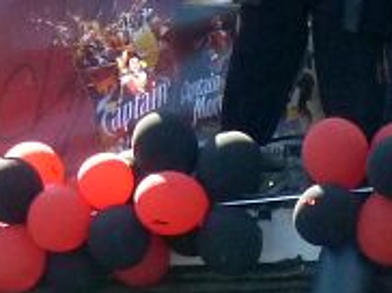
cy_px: -209
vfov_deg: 1.0
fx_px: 16546
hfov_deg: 1.4
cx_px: 642
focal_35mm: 1463
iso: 250
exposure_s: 1/200
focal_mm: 42.6
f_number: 4.7
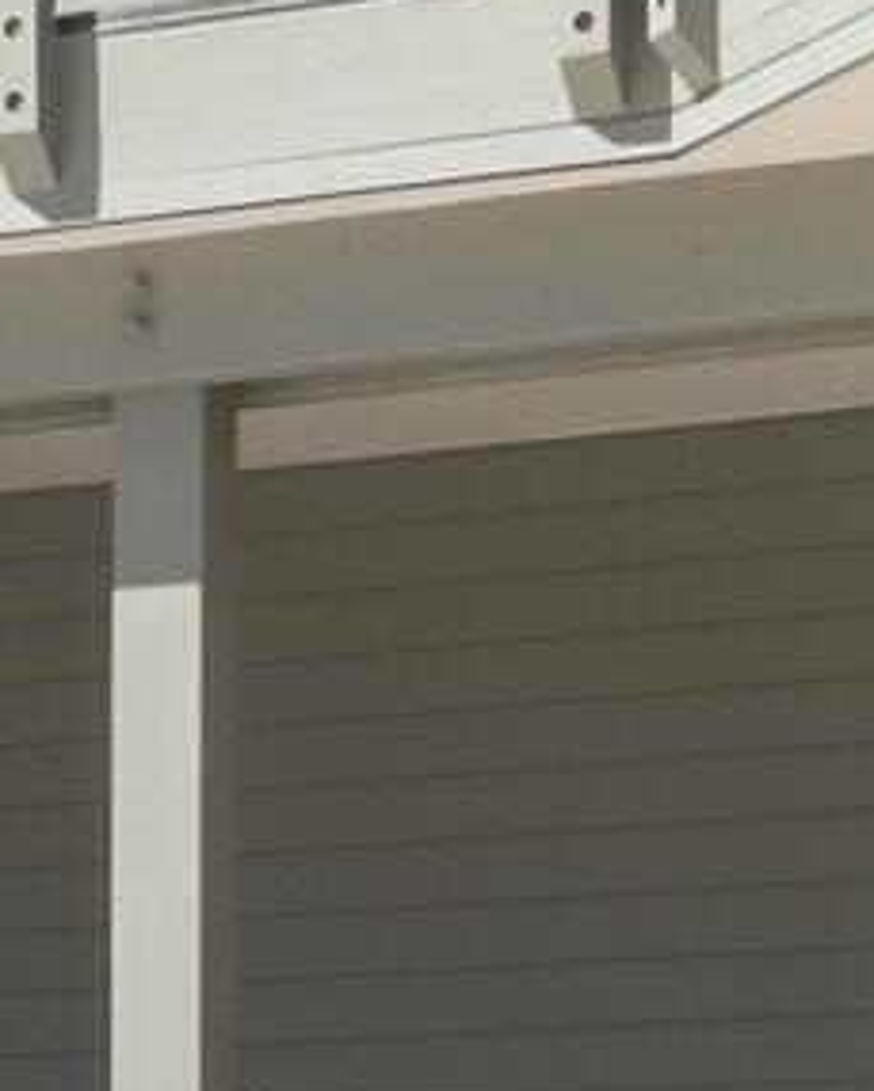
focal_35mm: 187
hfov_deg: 8.0
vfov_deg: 10.2
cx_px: -748
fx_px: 6043
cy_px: -204
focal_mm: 19
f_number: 7.1
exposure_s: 1/640
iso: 160
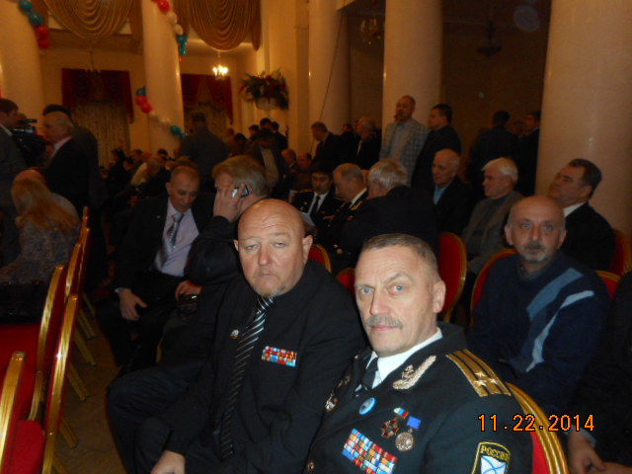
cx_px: 316
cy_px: 237
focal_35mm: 25
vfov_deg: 54.9
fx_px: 456
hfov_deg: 69.4
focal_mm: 4.5
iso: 200
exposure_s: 1/25
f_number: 3.7
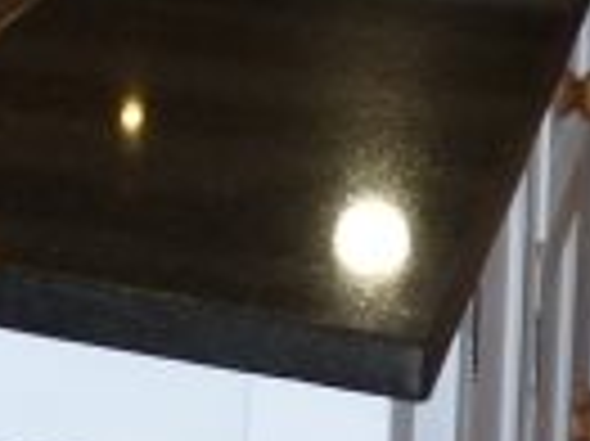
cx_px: -131
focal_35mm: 134
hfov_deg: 14.3
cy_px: -479
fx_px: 2282
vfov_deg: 10.1
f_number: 3.3
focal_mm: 4.1
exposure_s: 1/30
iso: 125
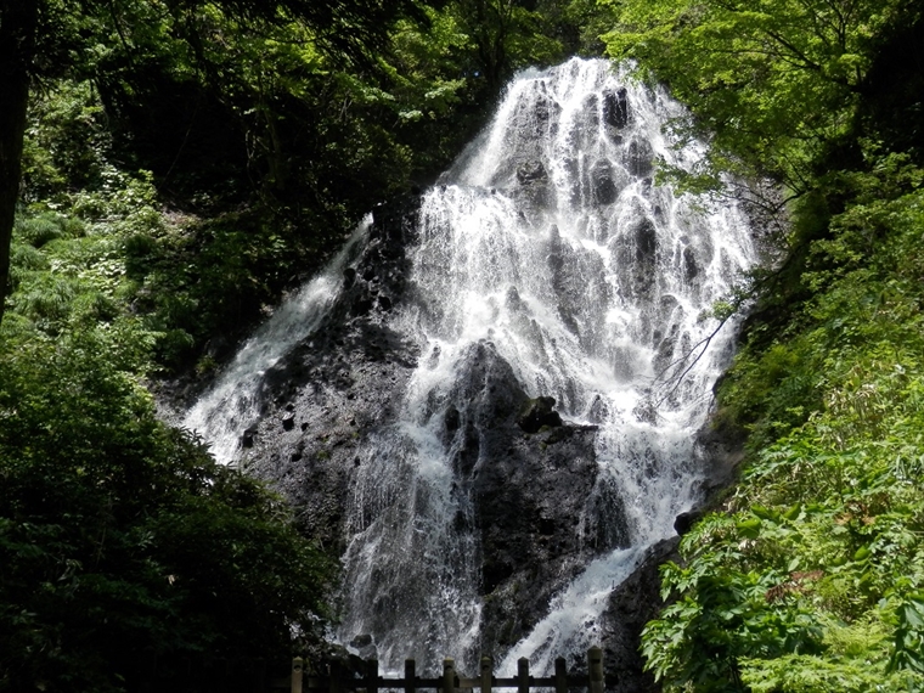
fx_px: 1201
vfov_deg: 32.2
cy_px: 346
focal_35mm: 45
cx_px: 462
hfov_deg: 42.1
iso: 80
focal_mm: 8
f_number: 3.8
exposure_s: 1/400
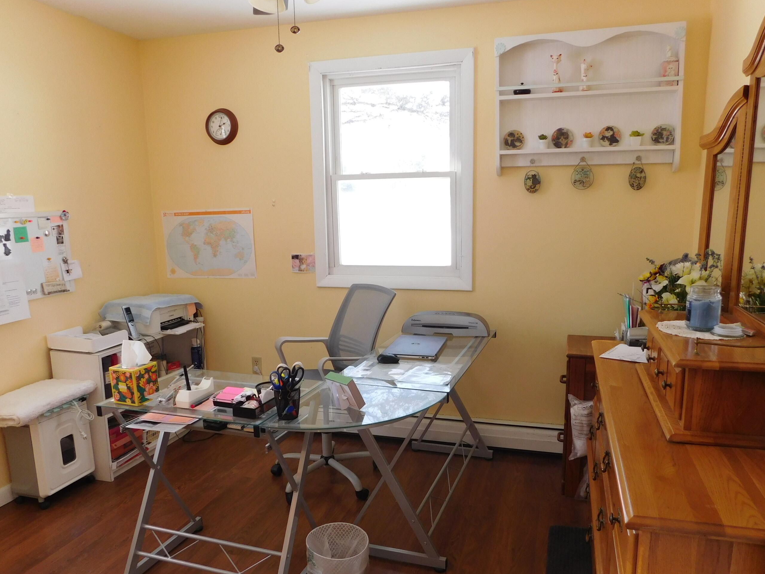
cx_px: 401
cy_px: 321
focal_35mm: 27
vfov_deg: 51.2
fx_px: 597
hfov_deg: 65.3
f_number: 3
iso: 125
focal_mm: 4
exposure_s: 1/160
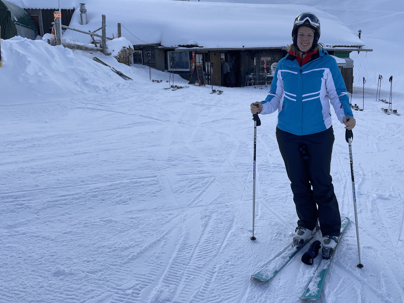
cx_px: 251
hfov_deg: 54.7
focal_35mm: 33
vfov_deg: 42.9
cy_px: 140
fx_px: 385
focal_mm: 4.2
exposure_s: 1/2882
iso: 32
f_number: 1.6
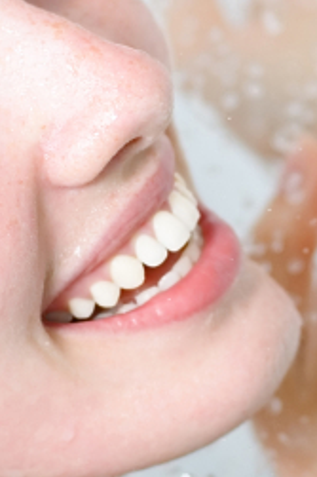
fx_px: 3359
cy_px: 272
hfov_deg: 5.4
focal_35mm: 254
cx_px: 181
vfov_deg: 8.1
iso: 200
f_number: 2.8
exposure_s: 1/500
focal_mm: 50
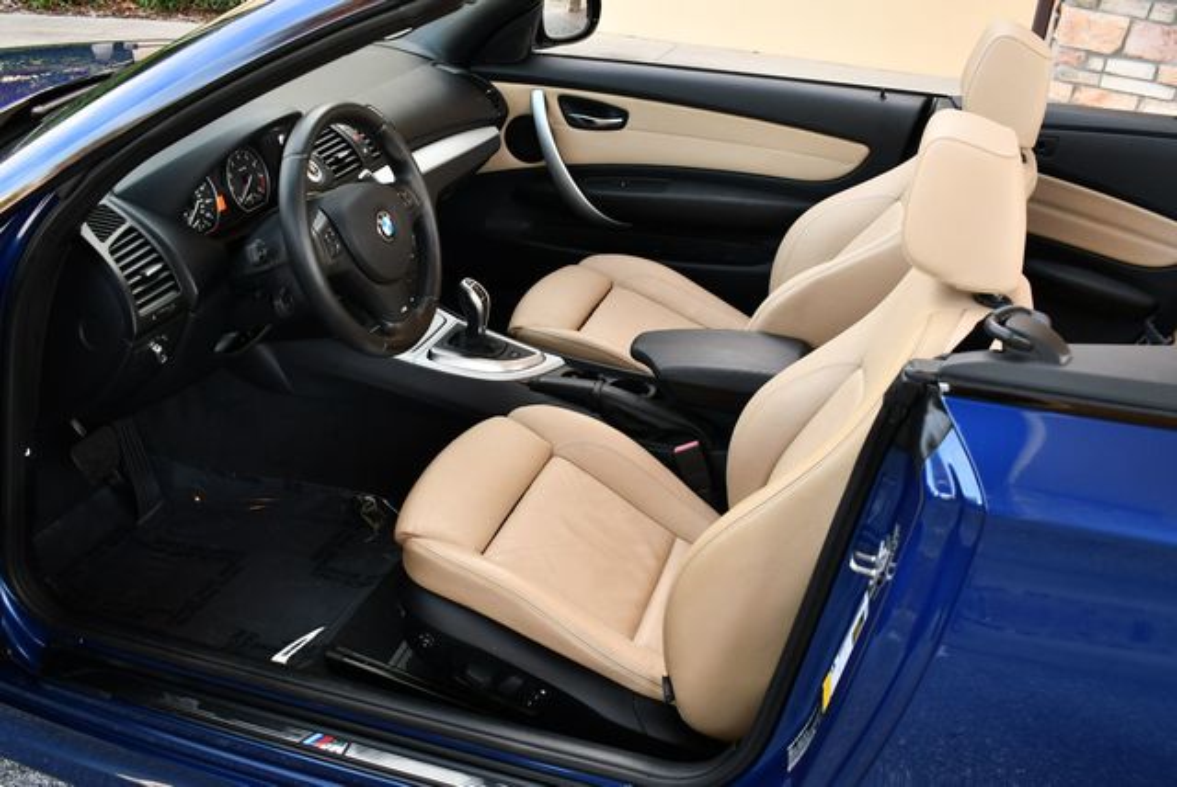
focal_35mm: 36
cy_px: 394
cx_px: 588
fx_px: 1178
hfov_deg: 53.1
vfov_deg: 36.9
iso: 400
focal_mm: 18
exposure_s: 1/250
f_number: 4
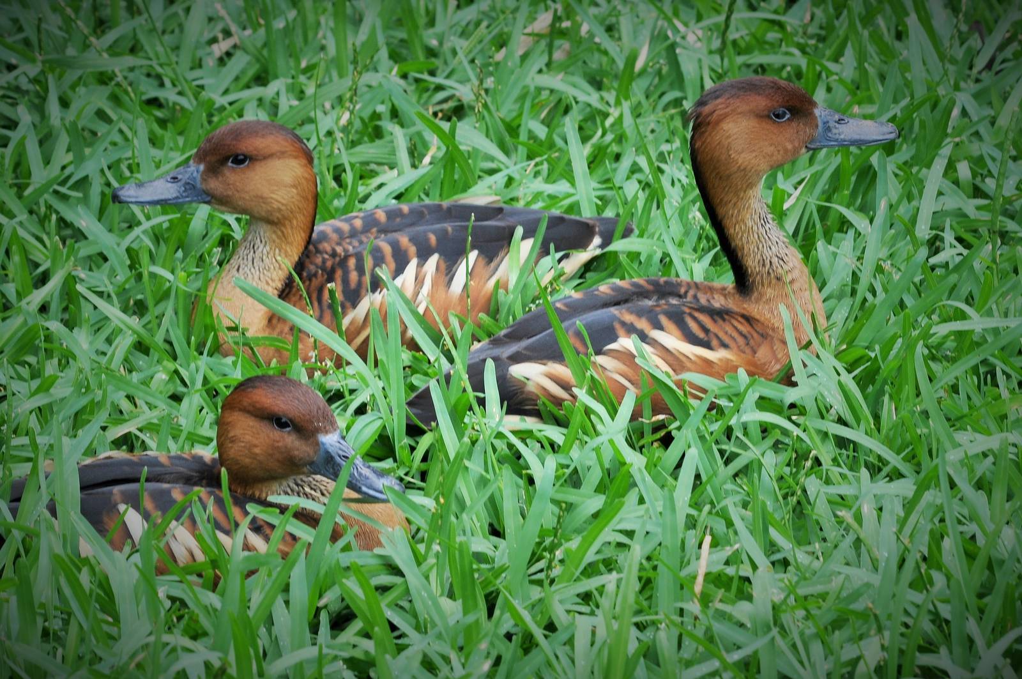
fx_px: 4254
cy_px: 340
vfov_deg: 9.1
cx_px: 511
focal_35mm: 150
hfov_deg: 13.7
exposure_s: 1/125
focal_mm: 100
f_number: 8
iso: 220
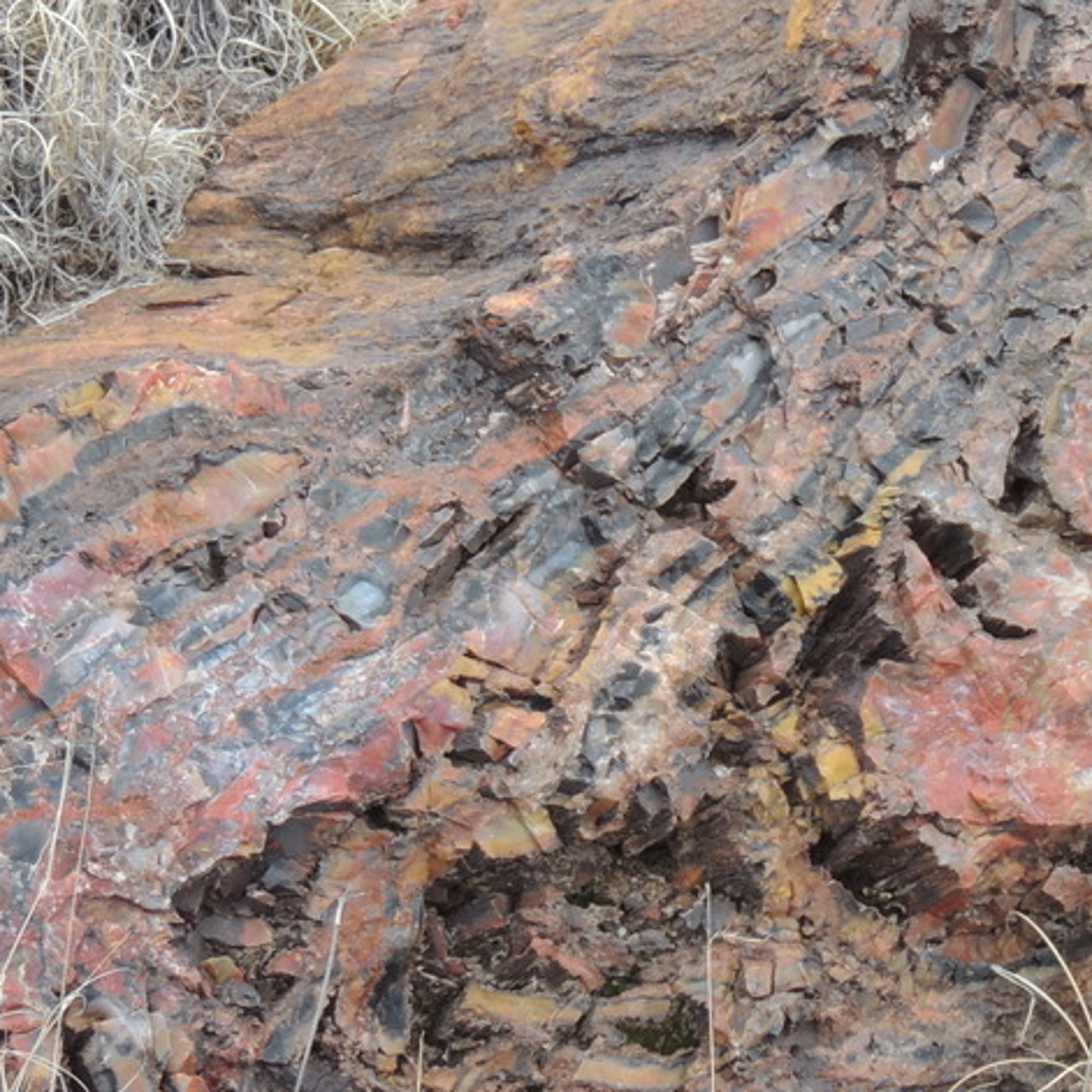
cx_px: 756
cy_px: 533
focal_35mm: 408
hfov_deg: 4.3
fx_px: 14562
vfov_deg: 4.3
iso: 100
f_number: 4.5
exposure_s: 1/125
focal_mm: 30.3
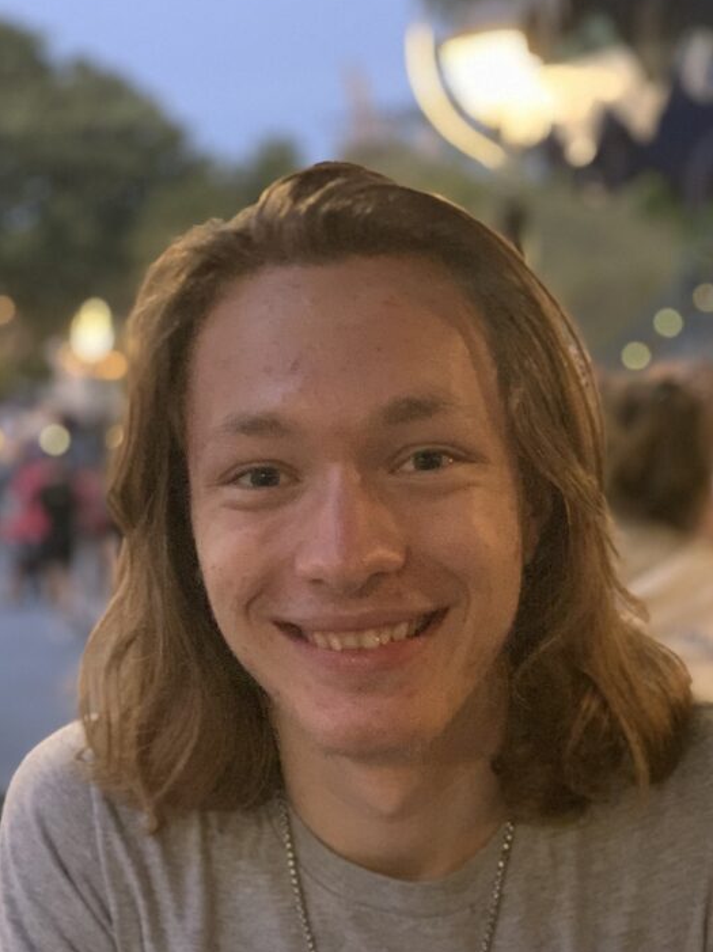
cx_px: 410
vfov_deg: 25.5
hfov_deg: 19.4
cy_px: 675
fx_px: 2089
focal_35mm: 76
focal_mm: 6
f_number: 2.4
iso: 640
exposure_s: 1/30
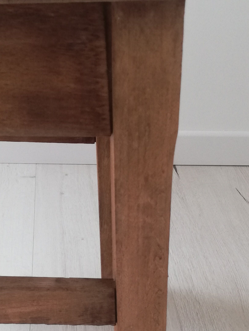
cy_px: 241
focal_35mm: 55
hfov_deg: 26.4
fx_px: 527
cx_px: 81
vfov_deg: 34.3
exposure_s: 1/33.3
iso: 160
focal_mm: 3.81
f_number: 2.2
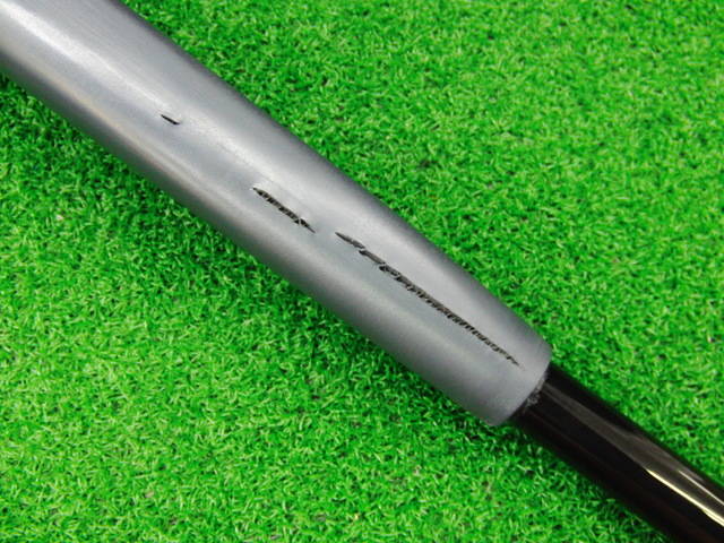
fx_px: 774
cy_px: 272
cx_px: 362
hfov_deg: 50.1
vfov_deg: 38.7
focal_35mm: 37
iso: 400
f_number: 3.6
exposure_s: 1/20
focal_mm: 6.42
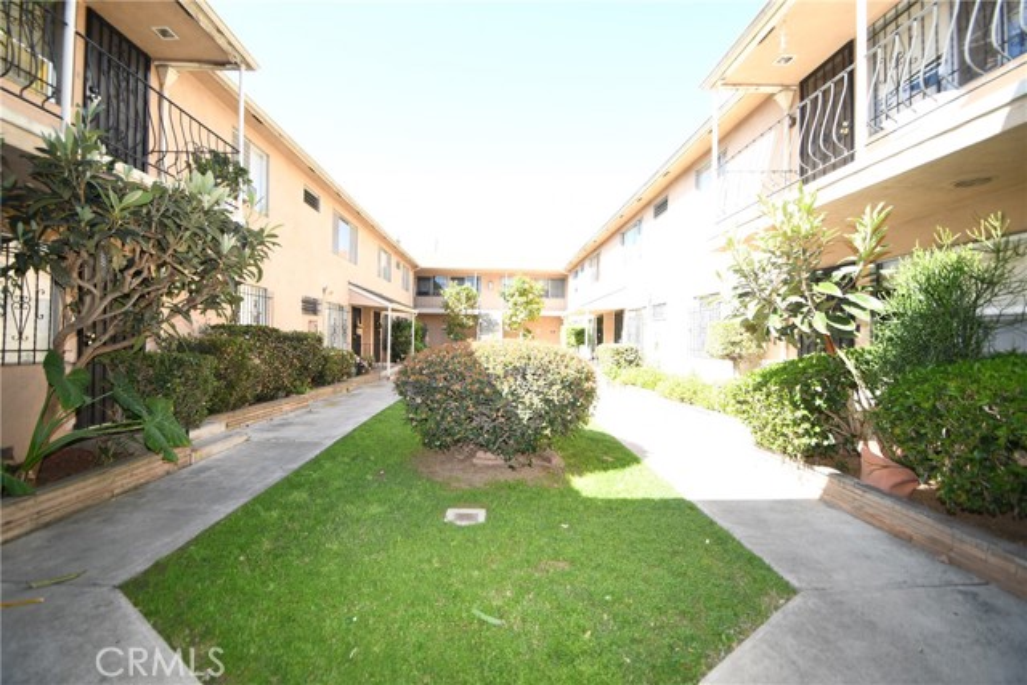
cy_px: 342
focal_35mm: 15
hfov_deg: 100.4
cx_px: 514
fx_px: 428
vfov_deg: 77.4
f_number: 4
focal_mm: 10
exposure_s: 1/125
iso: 100
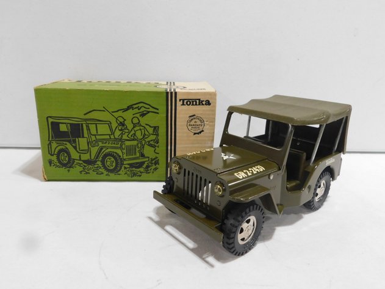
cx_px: 192
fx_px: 278
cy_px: 144
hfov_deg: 69.4
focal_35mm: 25
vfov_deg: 54.9
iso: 320
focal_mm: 4.5
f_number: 3.1
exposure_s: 1/30
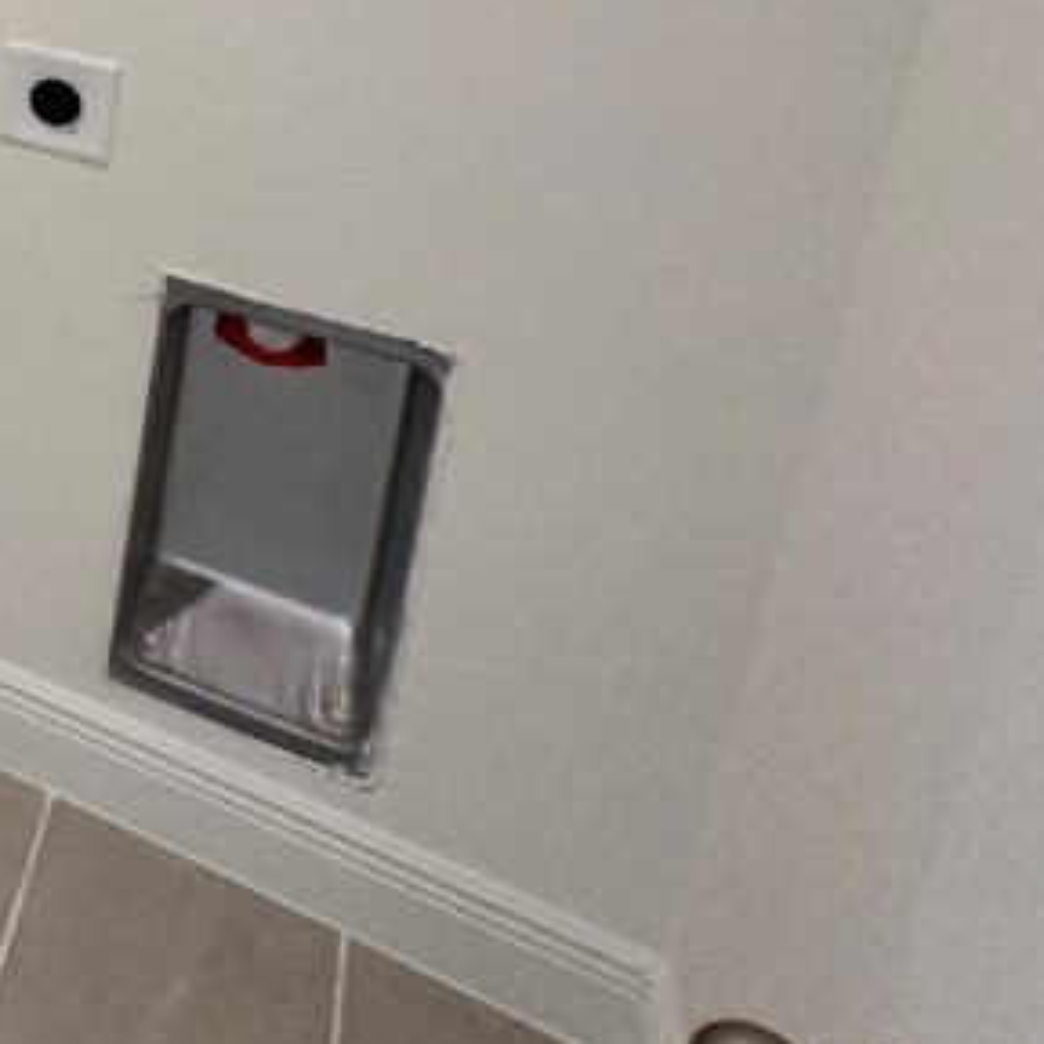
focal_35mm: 44
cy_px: -185
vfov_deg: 32.3
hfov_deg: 25.6
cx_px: -616
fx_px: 1501
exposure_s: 1/120
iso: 250
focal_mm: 2.22
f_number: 2.2
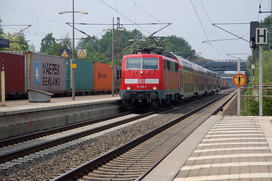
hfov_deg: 18.2
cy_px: 90
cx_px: 136
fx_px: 849
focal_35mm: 112
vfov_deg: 12.1
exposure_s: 1/1000
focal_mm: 75
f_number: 5.6
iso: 250
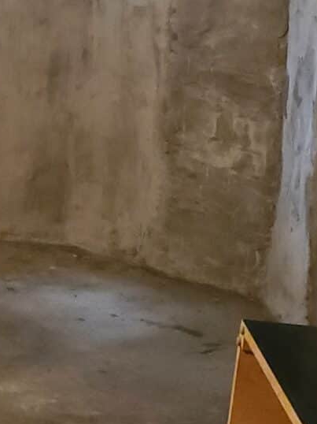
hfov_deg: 13.8
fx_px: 1210
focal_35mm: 99
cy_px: 151
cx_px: -200
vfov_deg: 19.8
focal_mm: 4.3
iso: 640
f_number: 2.4
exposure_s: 1/40
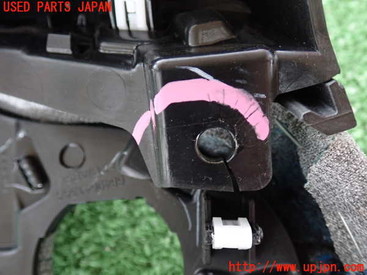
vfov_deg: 39.7
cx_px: 184
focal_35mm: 36
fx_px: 382
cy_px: 138
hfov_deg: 51.4
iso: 800
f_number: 2.5
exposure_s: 1/13
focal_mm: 6.37
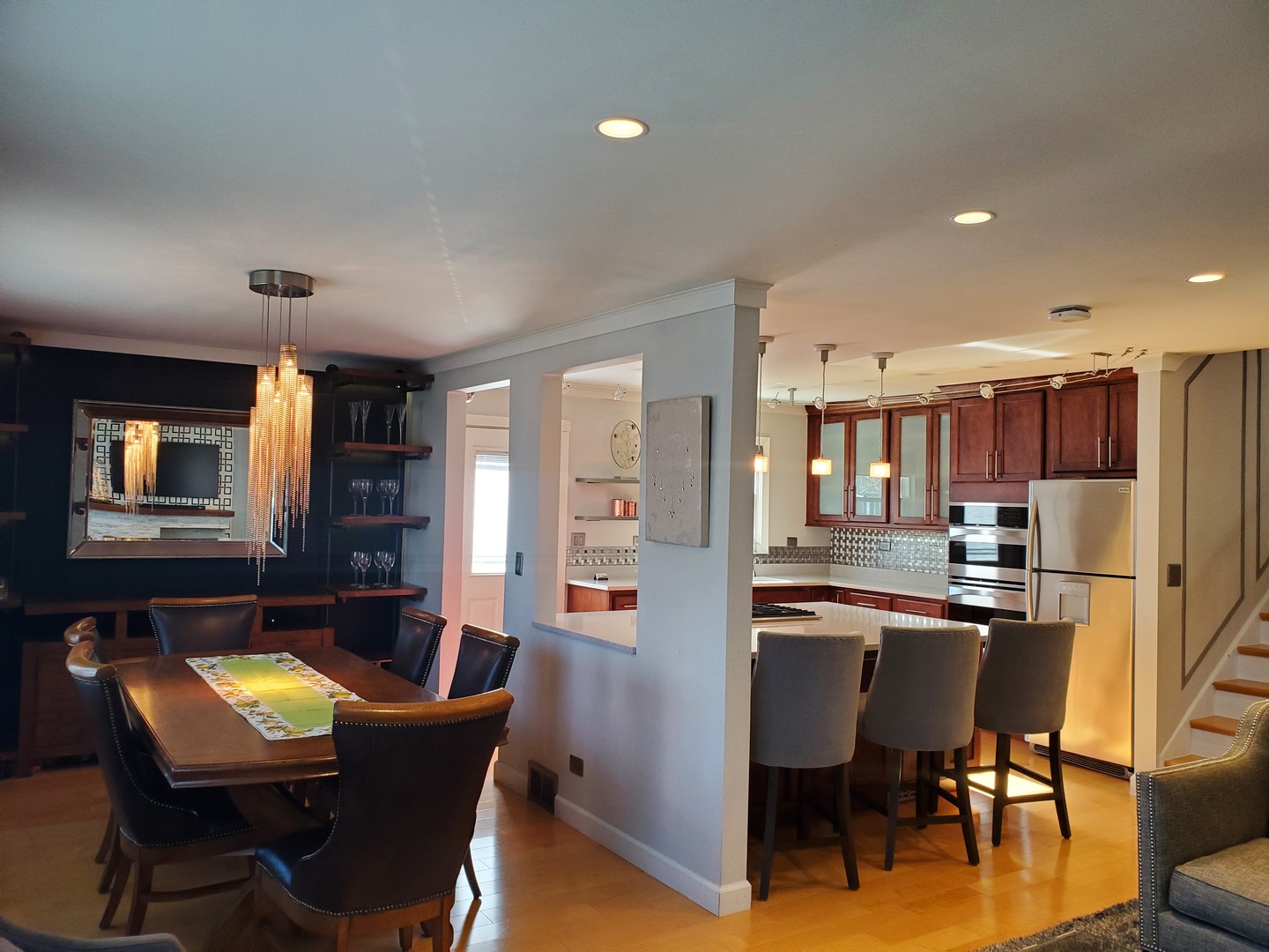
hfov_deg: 67.3
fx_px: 953
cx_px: 634
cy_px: 476
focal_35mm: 26
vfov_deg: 53.1
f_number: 2.4
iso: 200
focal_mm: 4.3
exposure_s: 1/60
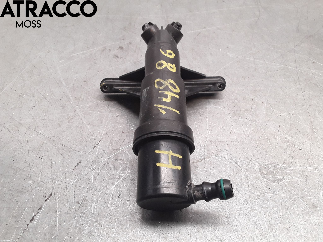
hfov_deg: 63.4
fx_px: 261
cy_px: 121
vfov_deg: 49.7
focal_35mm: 28
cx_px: 162
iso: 50
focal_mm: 2.91
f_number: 1.9
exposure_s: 1/50
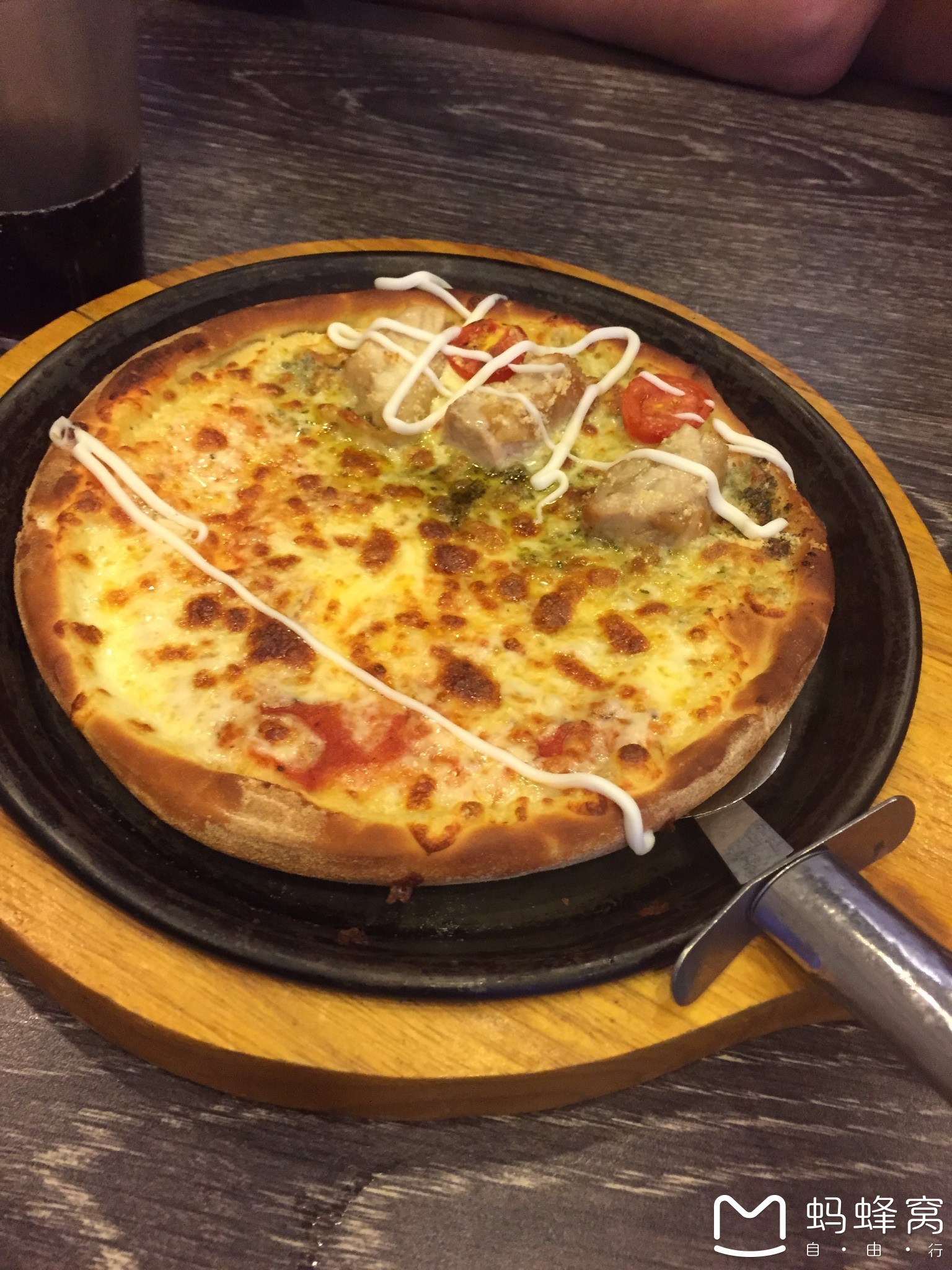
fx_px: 1063
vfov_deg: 61.7
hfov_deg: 48.2
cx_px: 476
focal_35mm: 29
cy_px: 635
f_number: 2.2
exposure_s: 1/20
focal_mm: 4.15
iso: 250
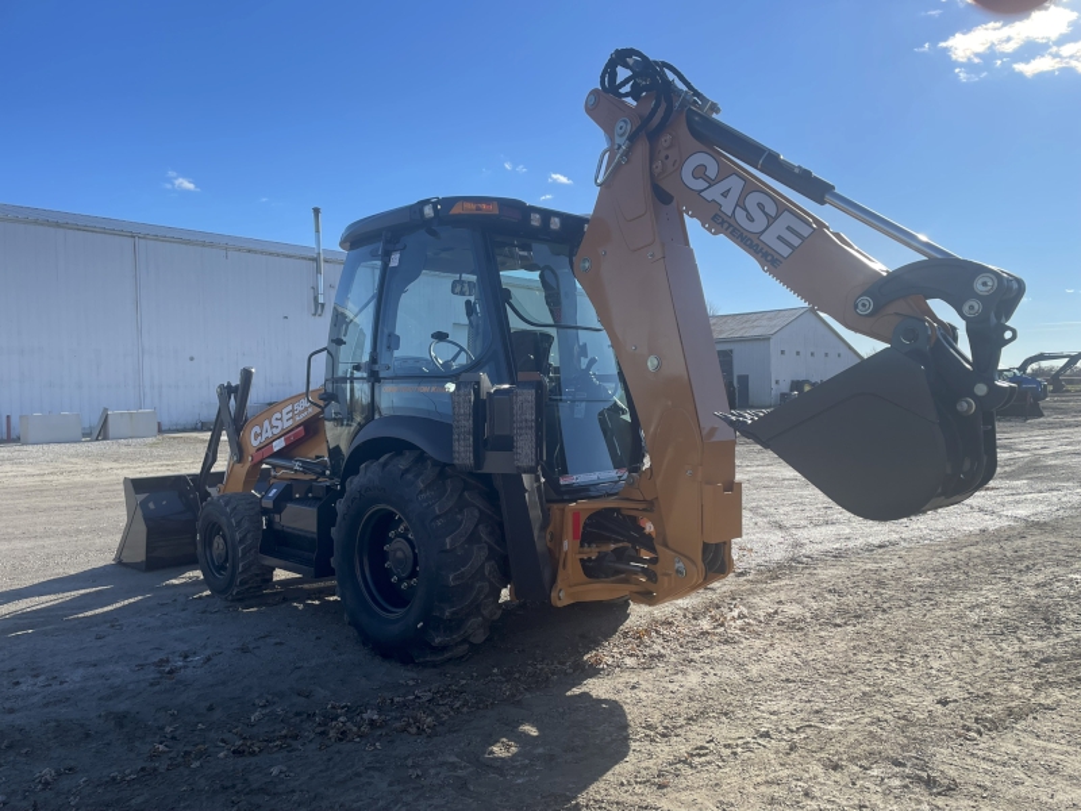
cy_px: 406
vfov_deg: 53.1
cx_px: 540
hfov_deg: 67.3
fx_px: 812
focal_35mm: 26
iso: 32
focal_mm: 4.2
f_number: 1.6
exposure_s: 1/2451
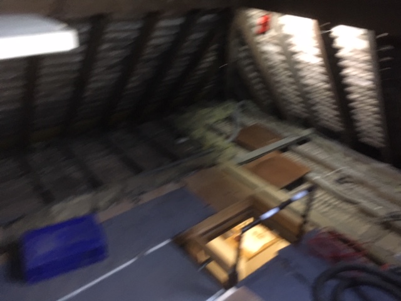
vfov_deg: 48.2
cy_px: 150
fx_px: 336
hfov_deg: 61.7
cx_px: 200
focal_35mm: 29
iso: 500
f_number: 2.2
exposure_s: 1/17
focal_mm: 4.15
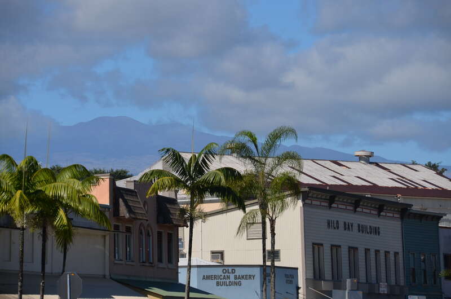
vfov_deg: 7.0
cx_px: 226
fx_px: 2438
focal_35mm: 195
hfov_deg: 10.6
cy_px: 150
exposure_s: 1/320
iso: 100
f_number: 9
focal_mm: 130
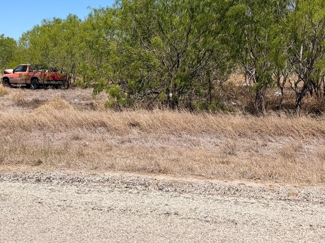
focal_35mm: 44
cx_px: 130
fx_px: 413
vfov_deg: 31.5
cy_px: 31
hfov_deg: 42.7
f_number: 1.78
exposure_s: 1/4405
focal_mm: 6.76
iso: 80
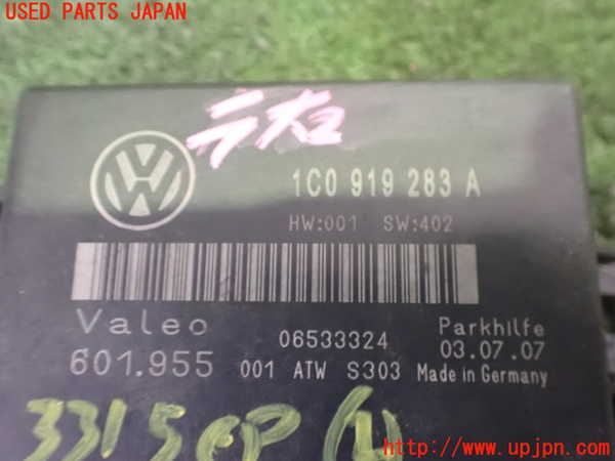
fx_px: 533
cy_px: 230
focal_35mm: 30
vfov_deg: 46.8
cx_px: 308
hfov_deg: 60.0
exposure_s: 1/30
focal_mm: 5.4
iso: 1600
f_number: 2.3
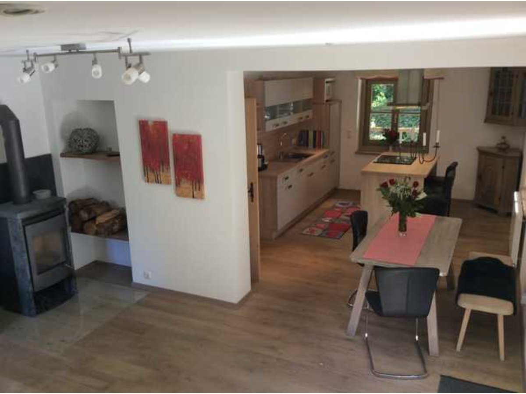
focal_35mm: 32
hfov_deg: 56.8
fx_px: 486
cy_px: 197
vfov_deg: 44.2
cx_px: 263
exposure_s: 1/25
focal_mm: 3.3
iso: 40
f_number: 2.4
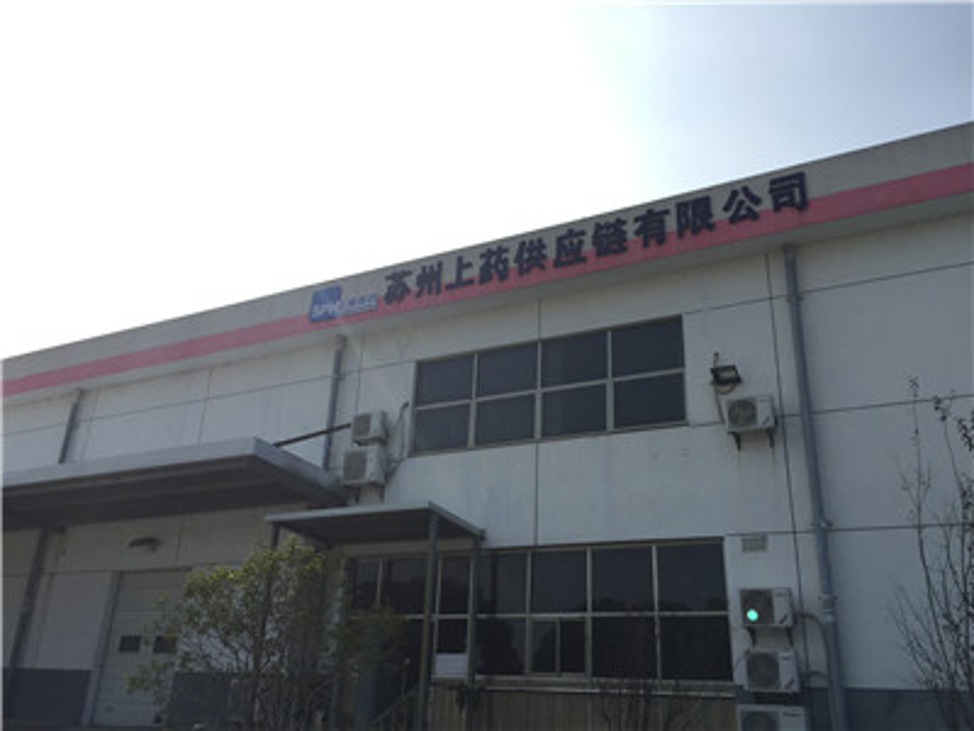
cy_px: 366
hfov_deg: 61.7
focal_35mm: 29
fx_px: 816
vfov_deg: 48.2
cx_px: 487
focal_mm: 4.15
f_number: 2.2
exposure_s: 1/2475
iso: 32
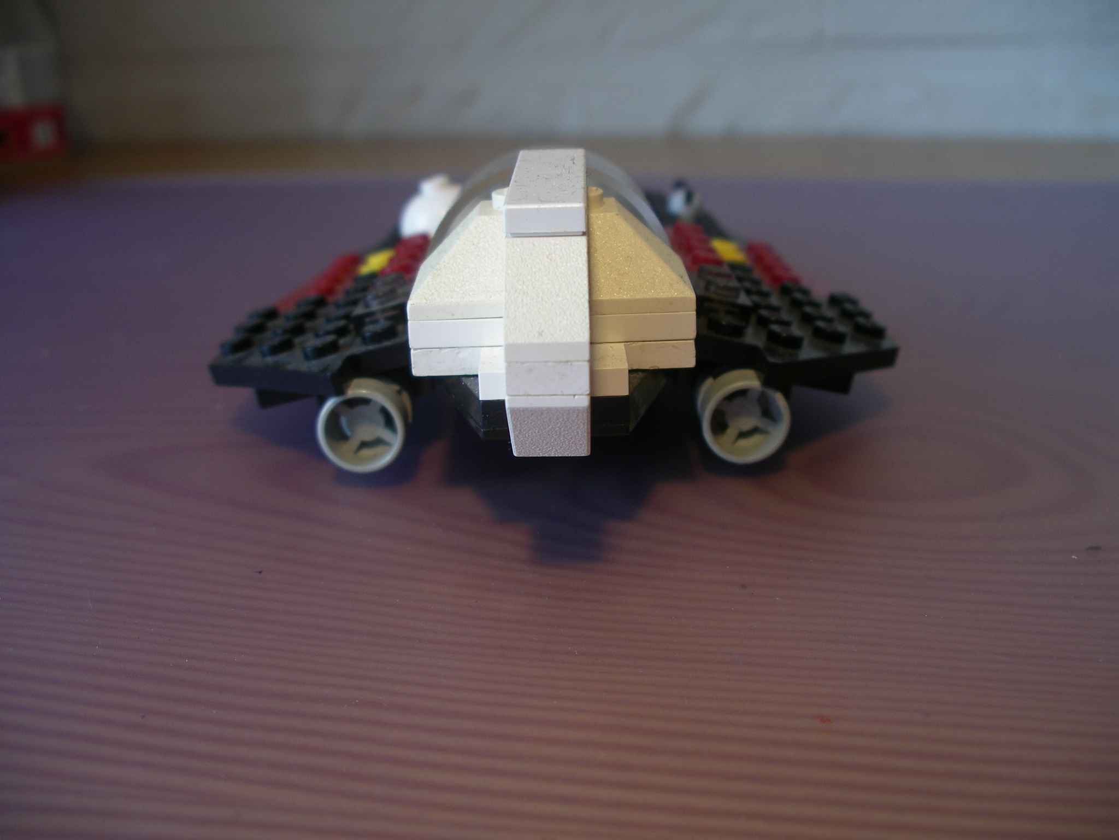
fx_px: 1196
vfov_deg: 38.7
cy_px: 420
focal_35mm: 37
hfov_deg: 50.1
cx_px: 560
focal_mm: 7.8
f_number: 3
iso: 80
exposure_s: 1/125
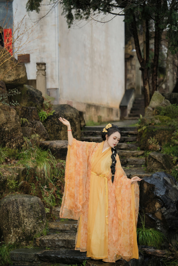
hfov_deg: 17.1
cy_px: 133
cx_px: 89
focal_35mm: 80
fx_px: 593
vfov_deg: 25.4
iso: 320
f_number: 2.8
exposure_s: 1/125
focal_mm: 80
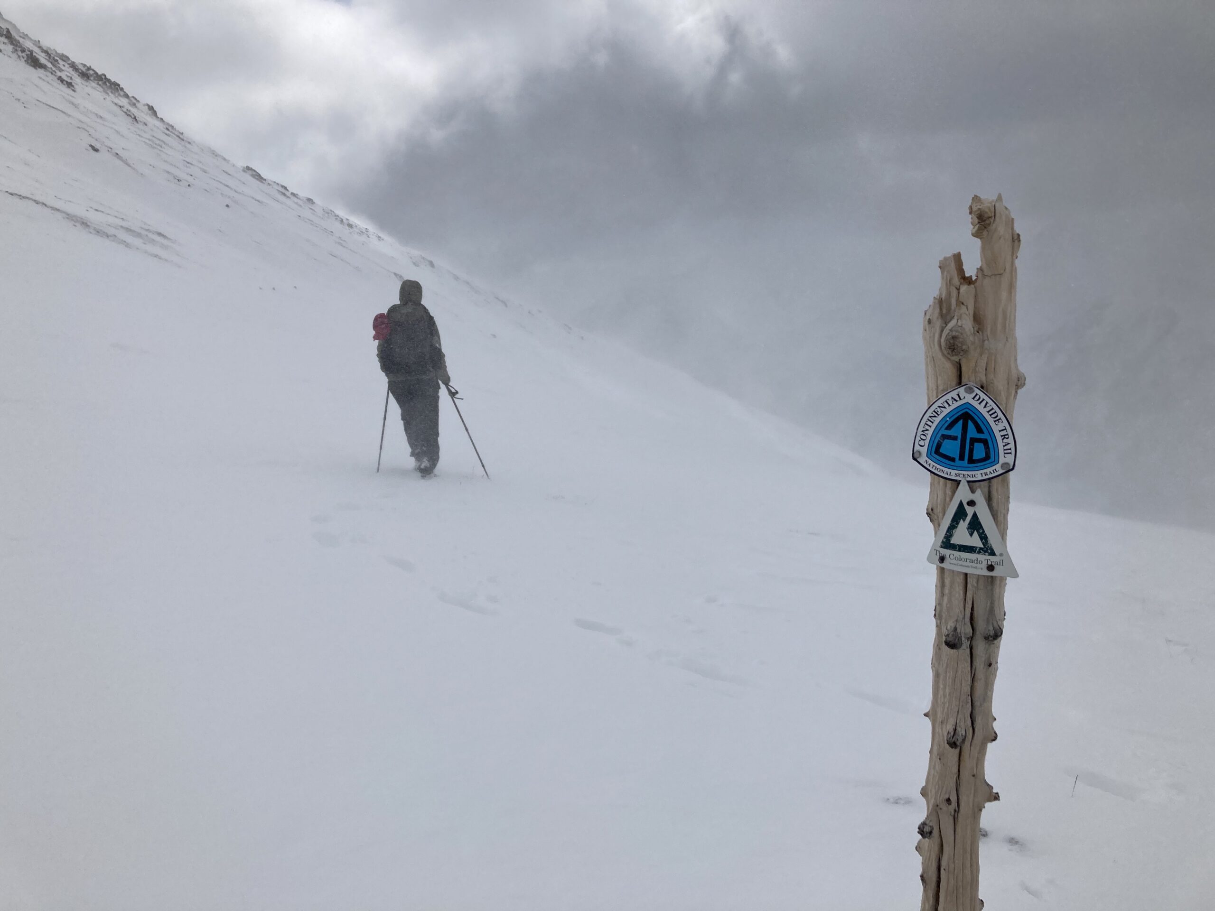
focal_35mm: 28
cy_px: 456
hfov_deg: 63.4
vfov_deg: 49.7
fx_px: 983
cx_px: 608
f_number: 1.8
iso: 25
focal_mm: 3.99
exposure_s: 1/16129
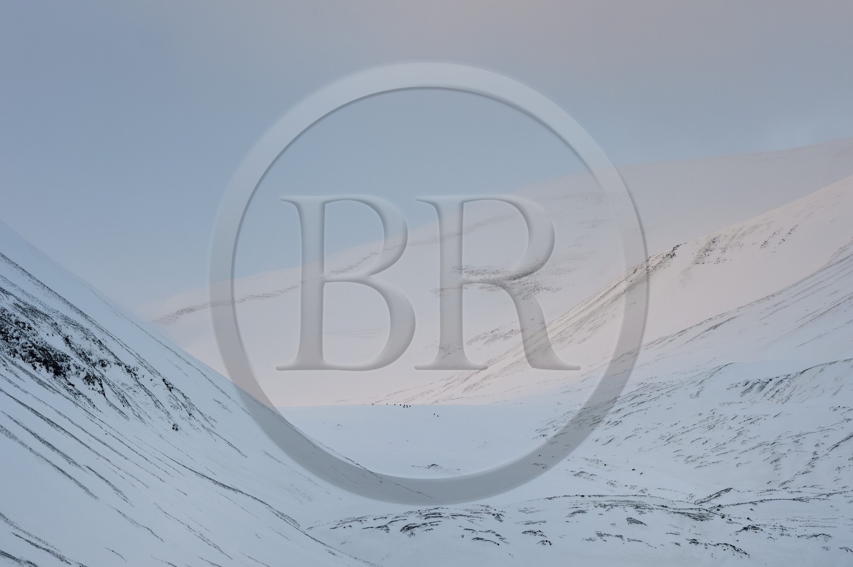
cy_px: 284
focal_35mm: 200
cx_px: 426
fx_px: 4735
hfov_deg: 10.3
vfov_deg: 6.9
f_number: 8
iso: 400
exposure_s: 1/250
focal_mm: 200
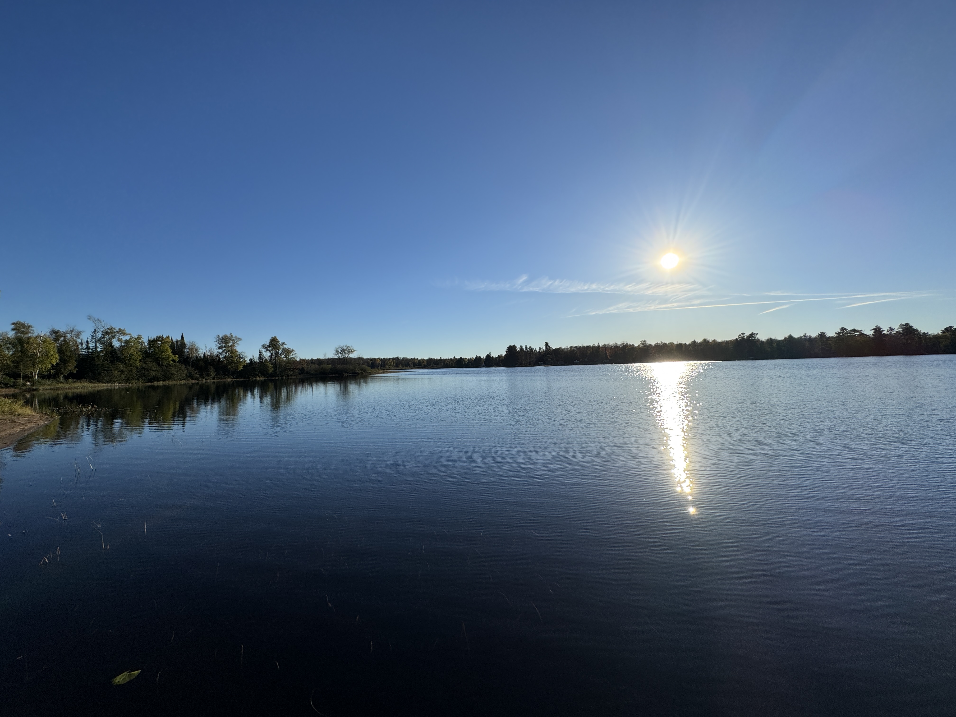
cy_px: 358
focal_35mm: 14
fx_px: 387
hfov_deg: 102.1
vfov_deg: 85.7
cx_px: 478
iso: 40
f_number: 2.2
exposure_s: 1/3906
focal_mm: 2.22
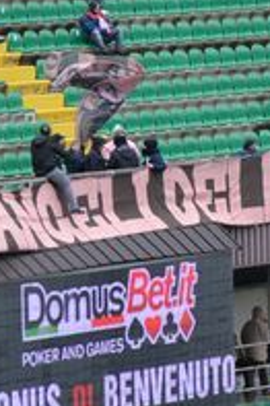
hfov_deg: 3.0
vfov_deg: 4.5
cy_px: 304
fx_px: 5121
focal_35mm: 454
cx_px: 130
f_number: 6.3
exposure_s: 1/160
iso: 200
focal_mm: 105
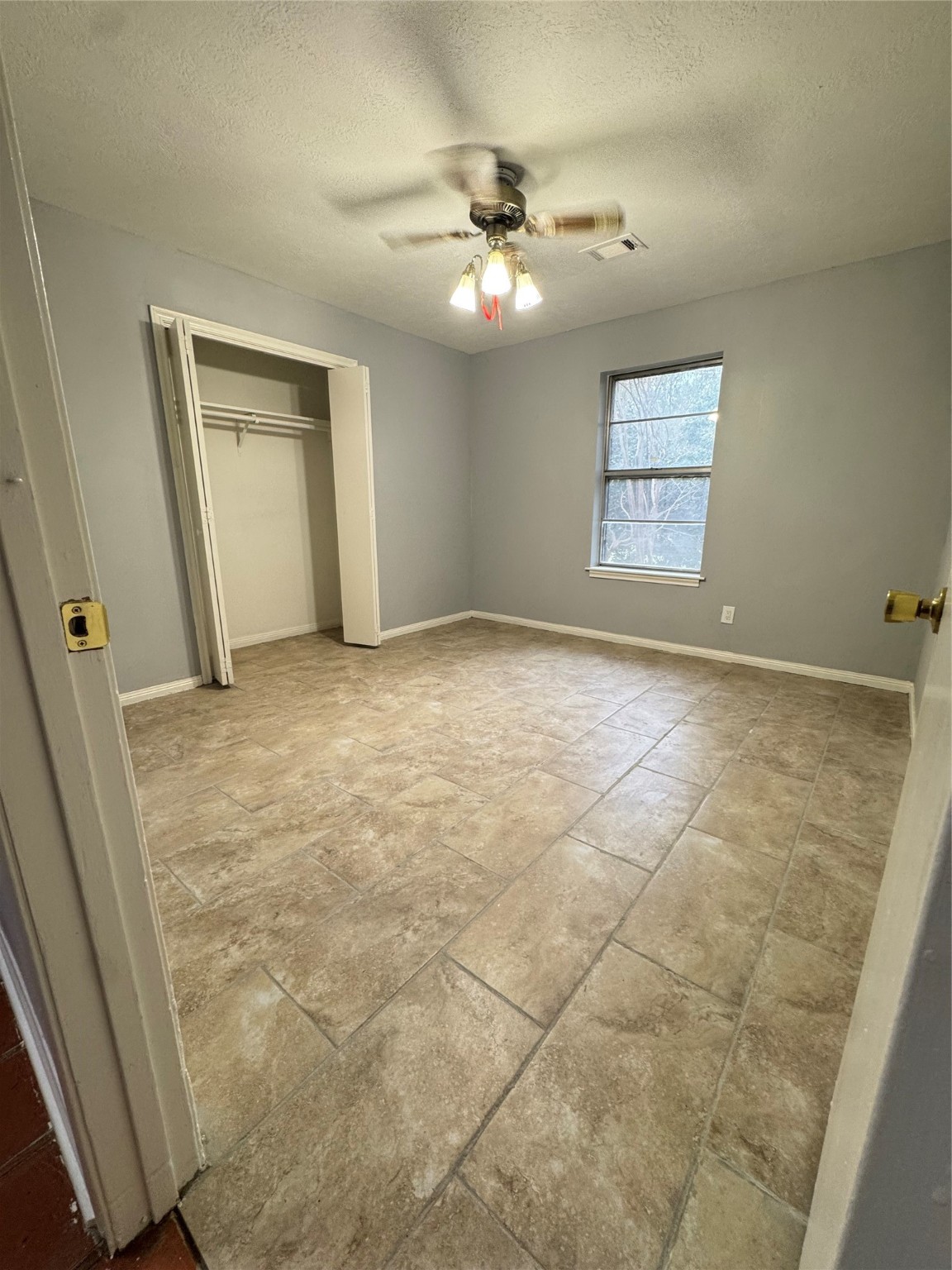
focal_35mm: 14
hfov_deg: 85.7
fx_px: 513
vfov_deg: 102.1
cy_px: 635
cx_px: 476
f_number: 2.2
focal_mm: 2.22
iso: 200
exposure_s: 1/60
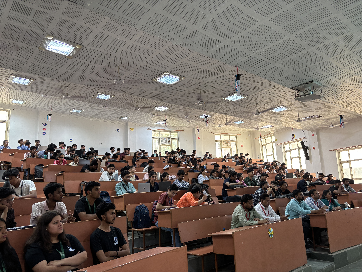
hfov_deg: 67.3
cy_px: 136
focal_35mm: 26
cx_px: 181
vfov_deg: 53.1
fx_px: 272
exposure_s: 1/50
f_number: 1.6
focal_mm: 5.96
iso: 250
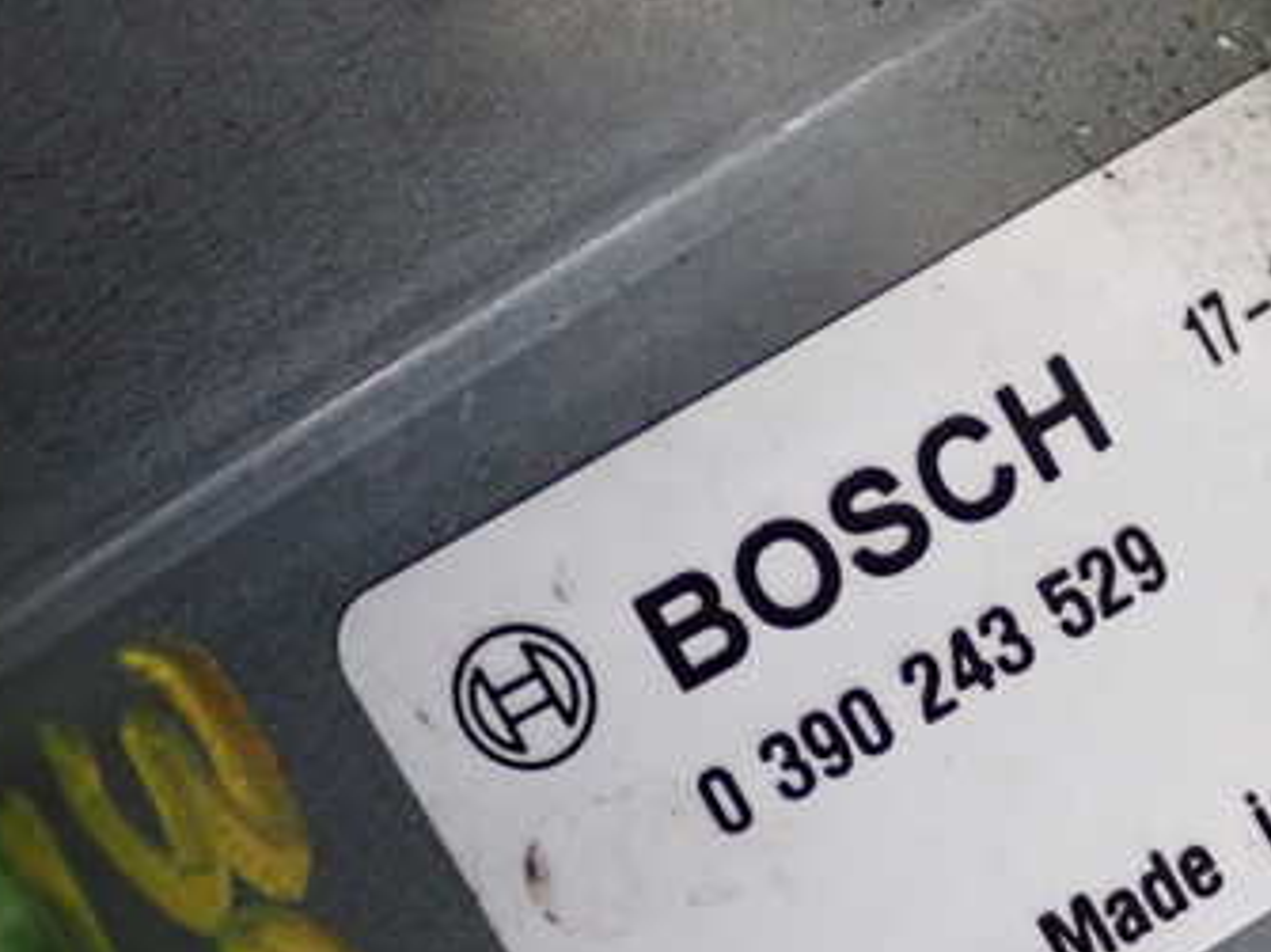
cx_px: 778
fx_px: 3817
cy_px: 607
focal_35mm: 104
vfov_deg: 14.2
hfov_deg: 18.9
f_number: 3.5
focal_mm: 10.35
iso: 640
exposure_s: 1/100
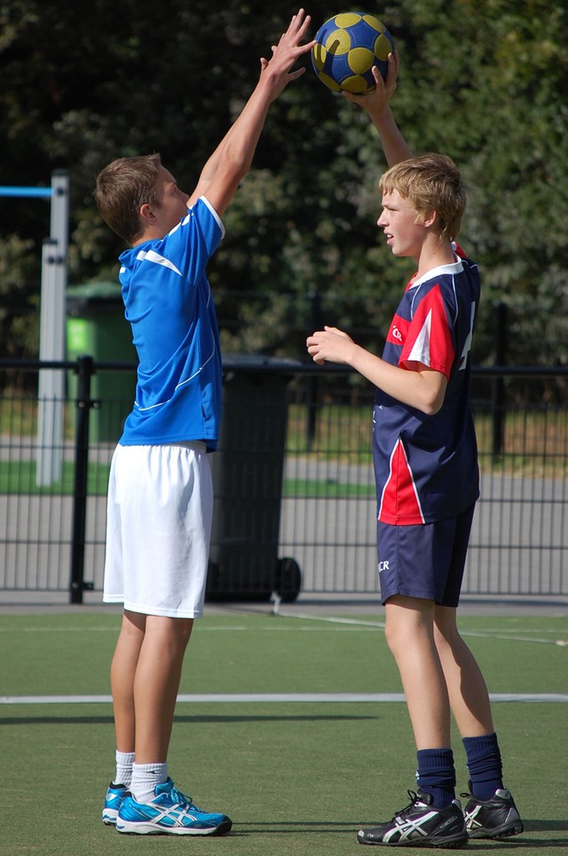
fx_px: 7119
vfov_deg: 6.9
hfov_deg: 4.6
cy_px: 428
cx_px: 284
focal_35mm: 300
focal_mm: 200
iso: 220
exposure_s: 1/1000
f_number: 5.6
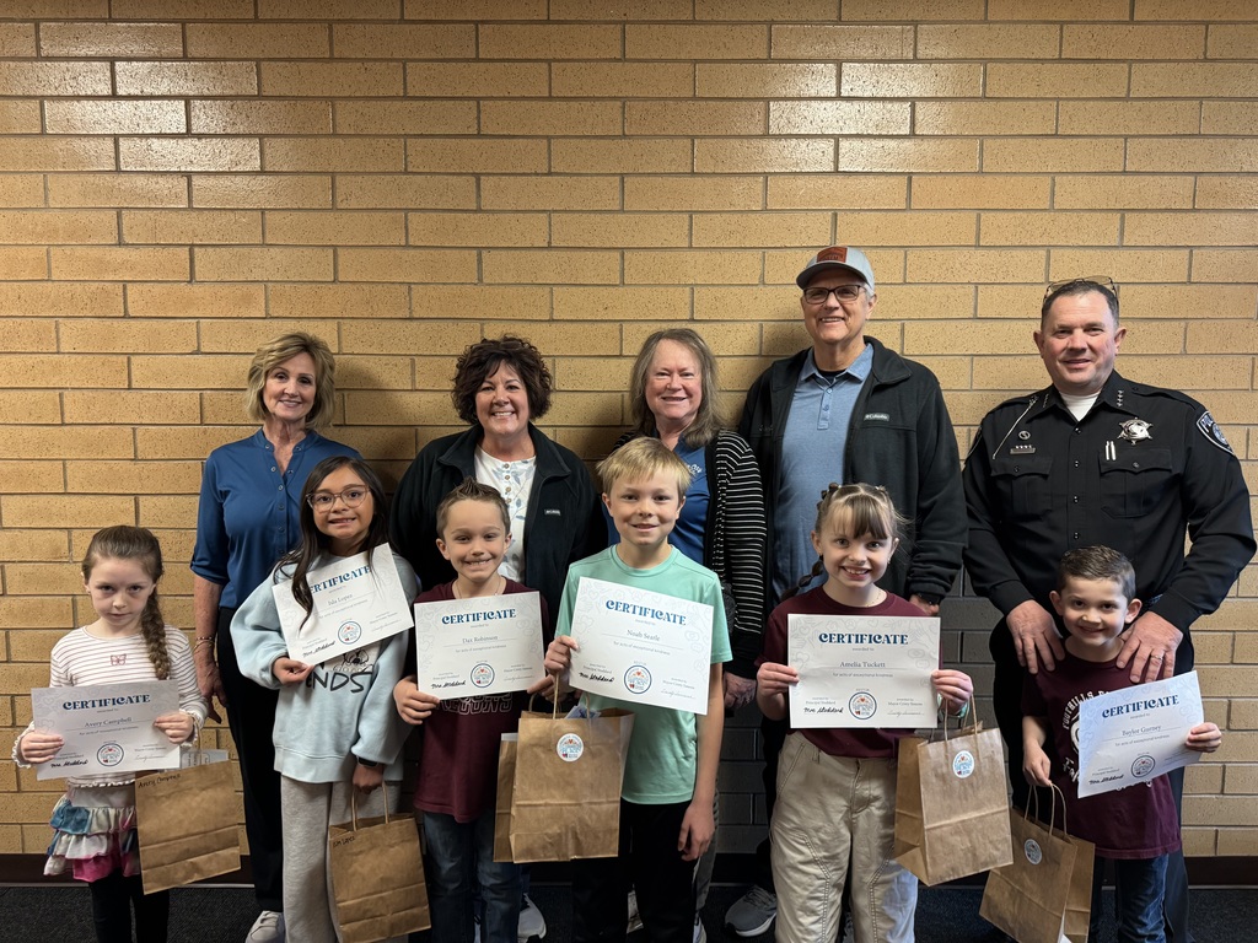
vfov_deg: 56.8
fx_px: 872
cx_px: 629
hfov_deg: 71.6
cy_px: 472
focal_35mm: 24
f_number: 1.78
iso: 320
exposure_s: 1/60
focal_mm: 6.76
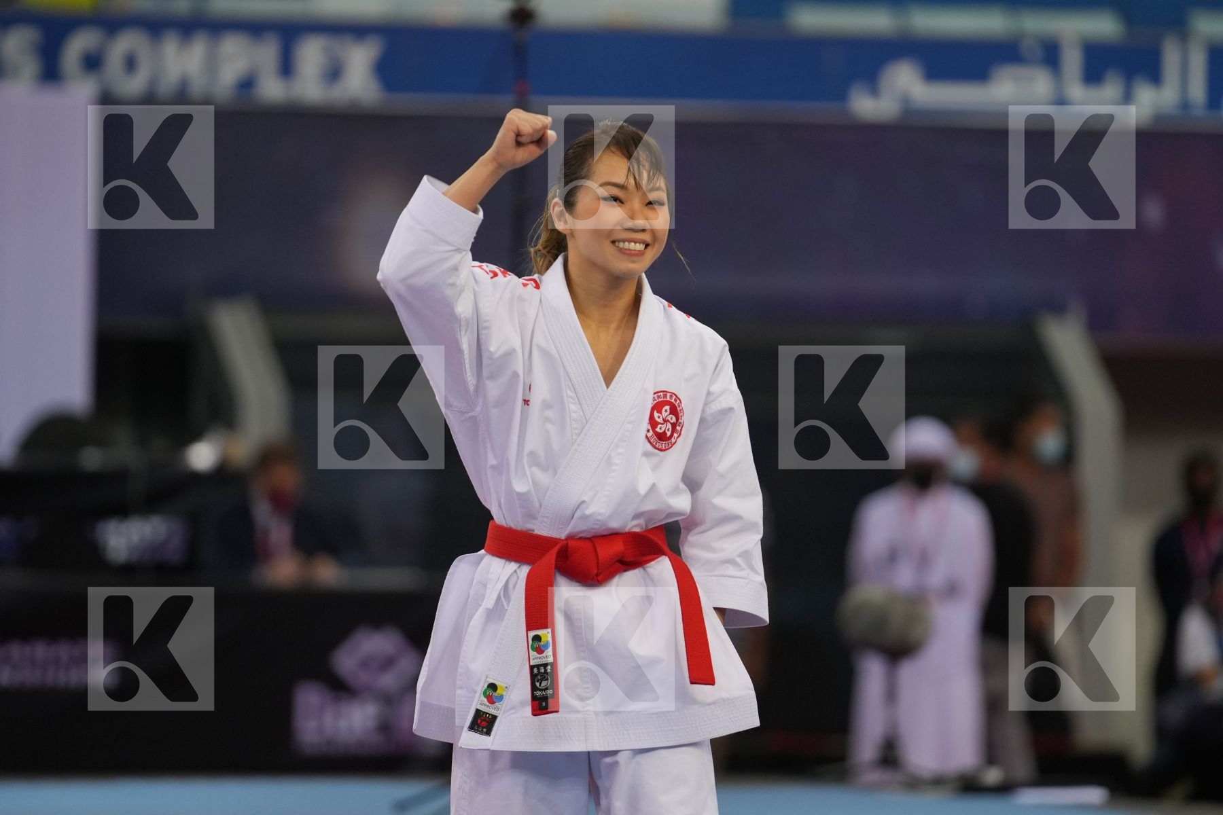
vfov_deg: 4.8
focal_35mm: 286
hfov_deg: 7.2
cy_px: 408
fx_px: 9715
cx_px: 612
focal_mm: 191
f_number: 2.8
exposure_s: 1/500
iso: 1000
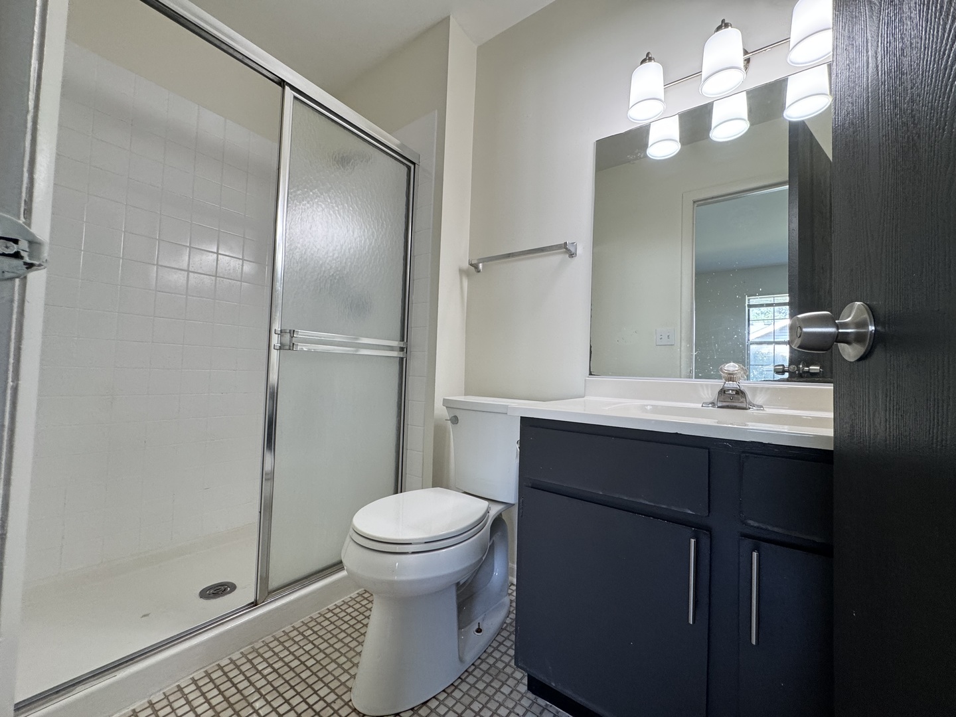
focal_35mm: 14
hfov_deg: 102.1
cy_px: 358
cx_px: 478
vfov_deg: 85.7
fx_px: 387
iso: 200
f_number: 2.2
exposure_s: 1/120
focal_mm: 2.22
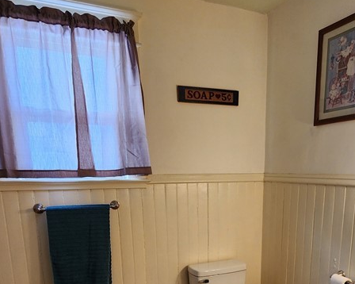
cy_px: 250
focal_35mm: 29
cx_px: 214
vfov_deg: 45.7
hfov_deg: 59.9
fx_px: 305
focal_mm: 2.2
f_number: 2.2
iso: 160
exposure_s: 1/60
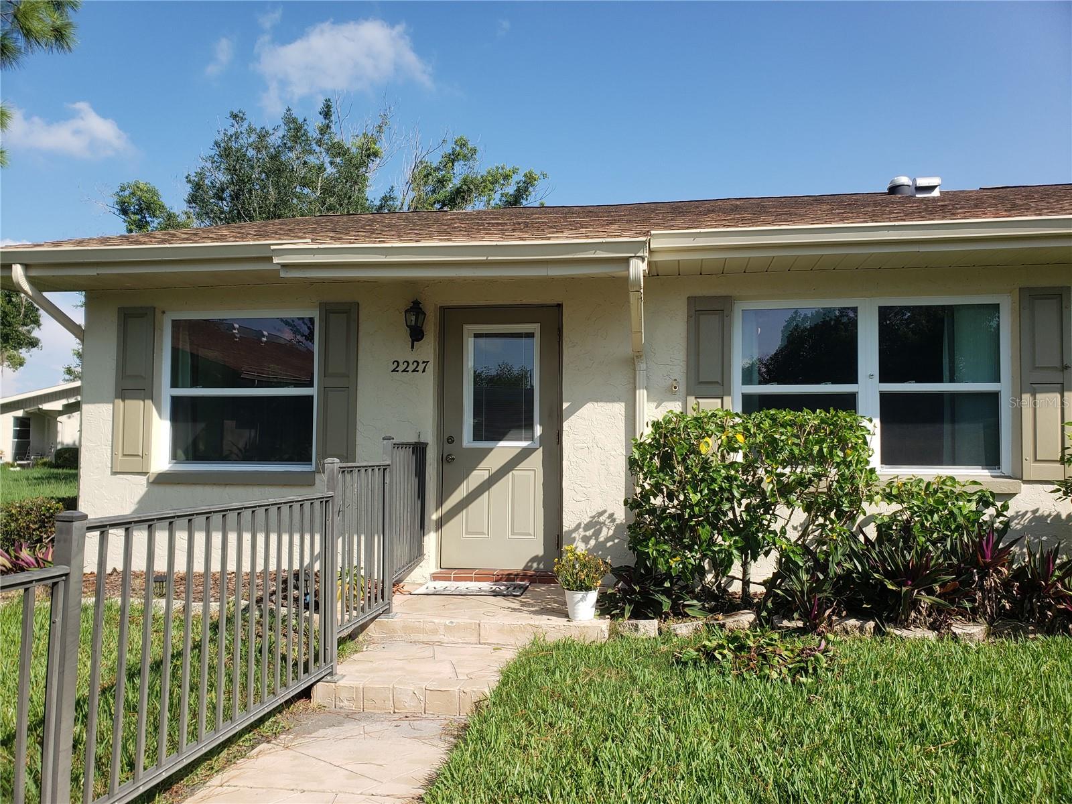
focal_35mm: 26
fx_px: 805
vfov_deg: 53.1
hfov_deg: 67.3
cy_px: 402
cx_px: 536
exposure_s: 1/1036
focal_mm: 4.3
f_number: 2.4
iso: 50
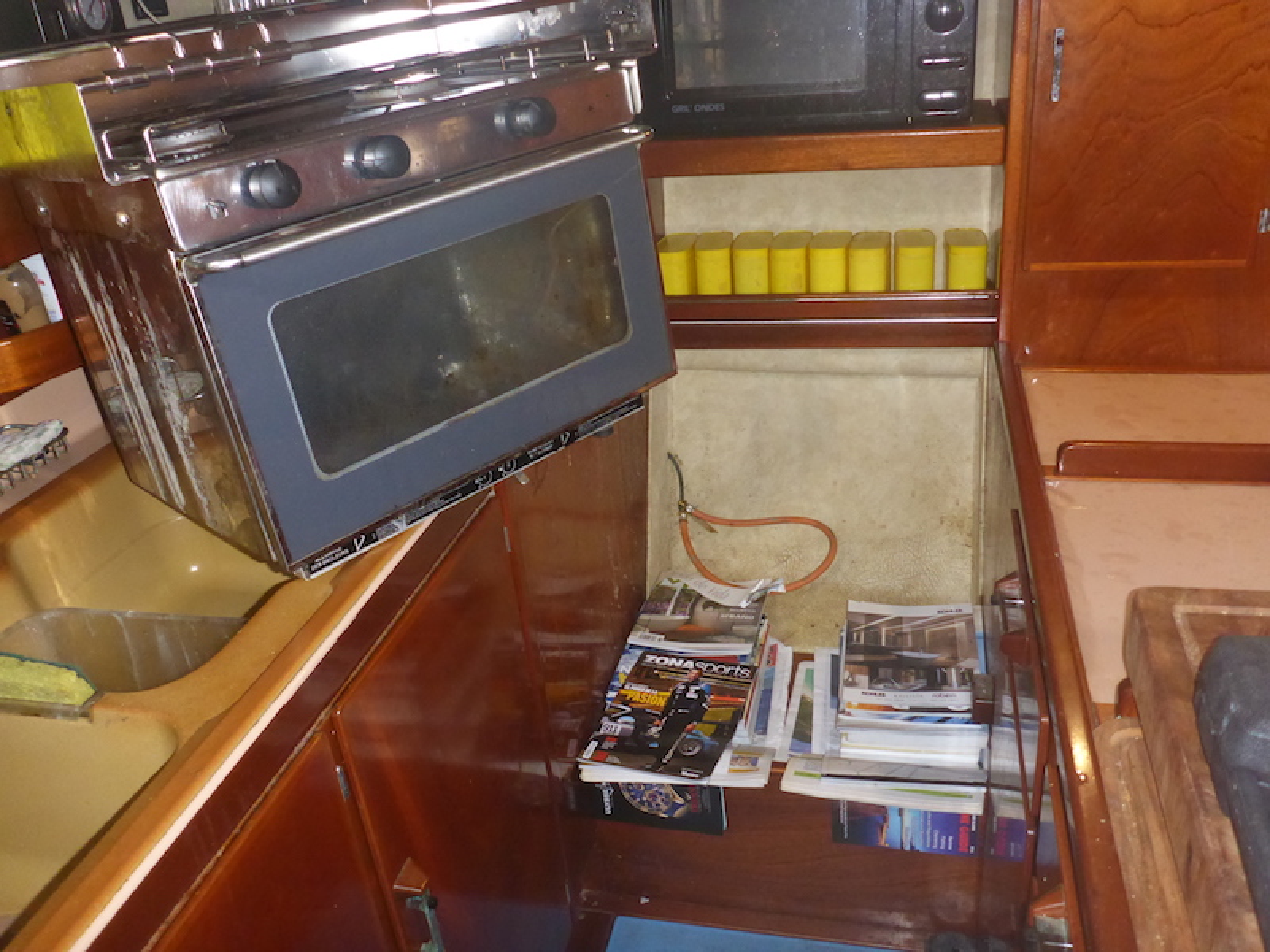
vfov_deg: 49.7
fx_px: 1027
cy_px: 476
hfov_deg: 63.4
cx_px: 635
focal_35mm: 28
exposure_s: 1/60
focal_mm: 4.9
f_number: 3.3
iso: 800
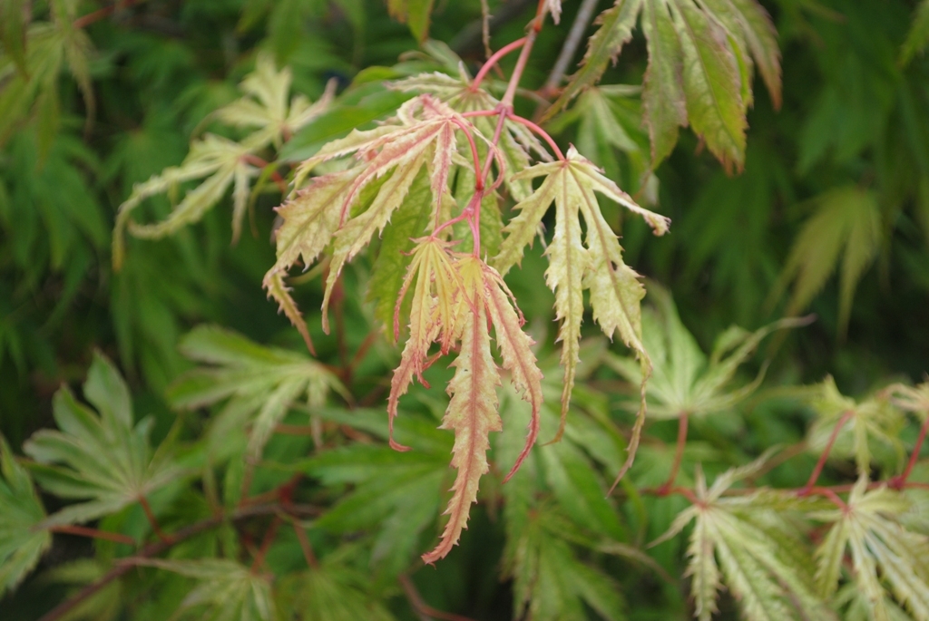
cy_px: 310
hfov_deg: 26.0
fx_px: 2015
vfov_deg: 17.5
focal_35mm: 78
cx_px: 464
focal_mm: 52
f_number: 5.6
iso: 200
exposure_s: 1/320
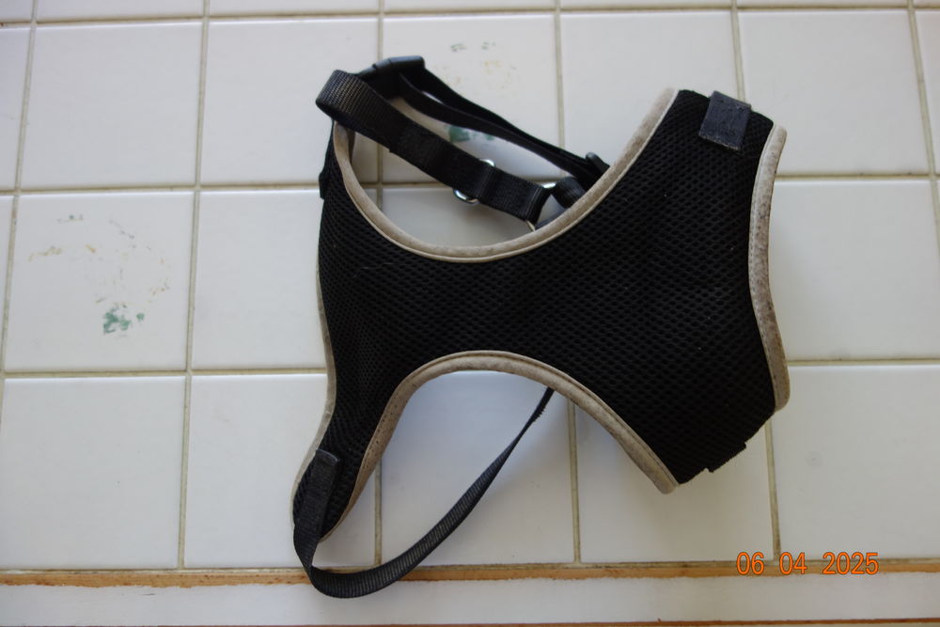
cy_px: 314
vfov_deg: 46.4
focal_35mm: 28
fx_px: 731
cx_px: 470
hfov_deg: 65.5
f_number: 1.8
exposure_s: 1/60
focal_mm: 10.4
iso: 125
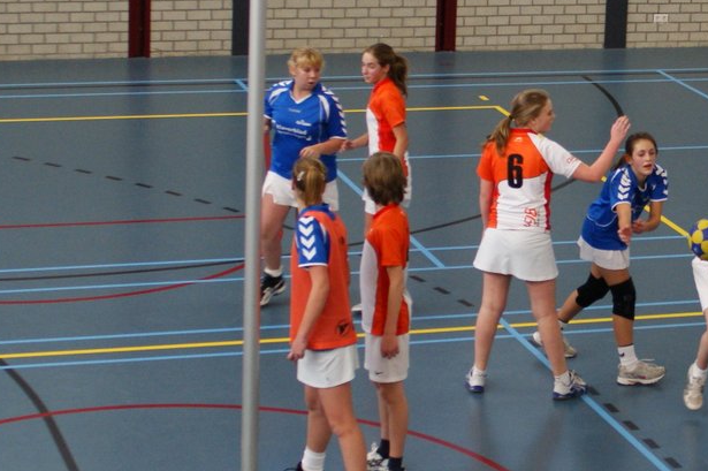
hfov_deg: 24.3
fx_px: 1611
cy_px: 194
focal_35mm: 82
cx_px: 601
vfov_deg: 16.6
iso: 400
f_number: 3.2
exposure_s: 1/160
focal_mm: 28
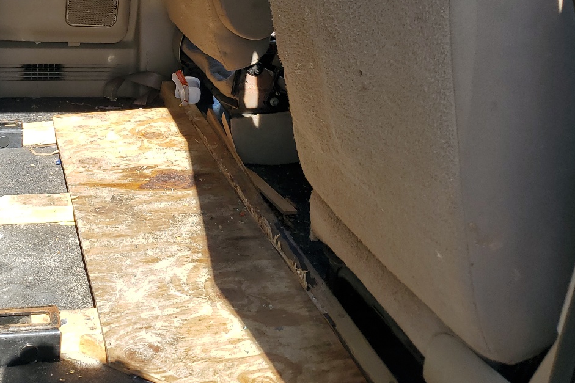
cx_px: 122
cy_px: 47
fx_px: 735
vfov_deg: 28.3
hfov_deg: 41.1
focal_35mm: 46
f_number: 1.5
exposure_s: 1/1250
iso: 50
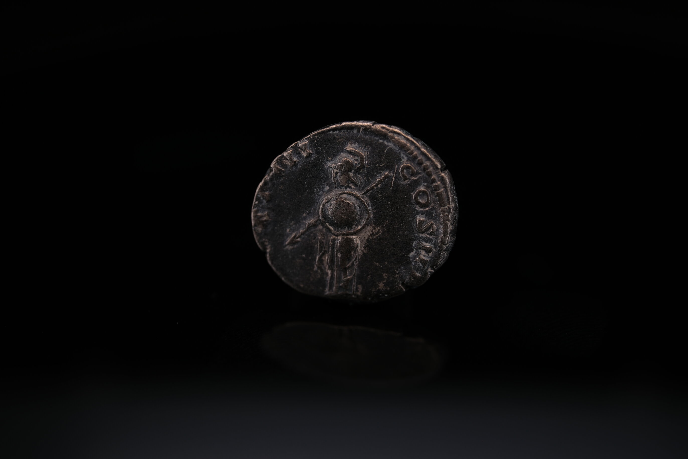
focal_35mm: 46
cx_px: 339
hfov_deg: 42.7
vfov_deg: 29.2
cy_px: 230
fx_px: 879
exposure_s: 1/180
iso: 64
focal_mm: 30
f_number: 4
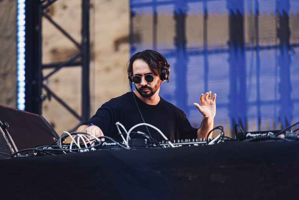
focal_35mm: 200
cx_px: 150
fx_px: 1662
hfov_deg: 10.3
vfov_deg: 6.9
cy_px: 100
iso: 4000
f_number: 2.8
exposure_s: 1/800
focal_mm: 200
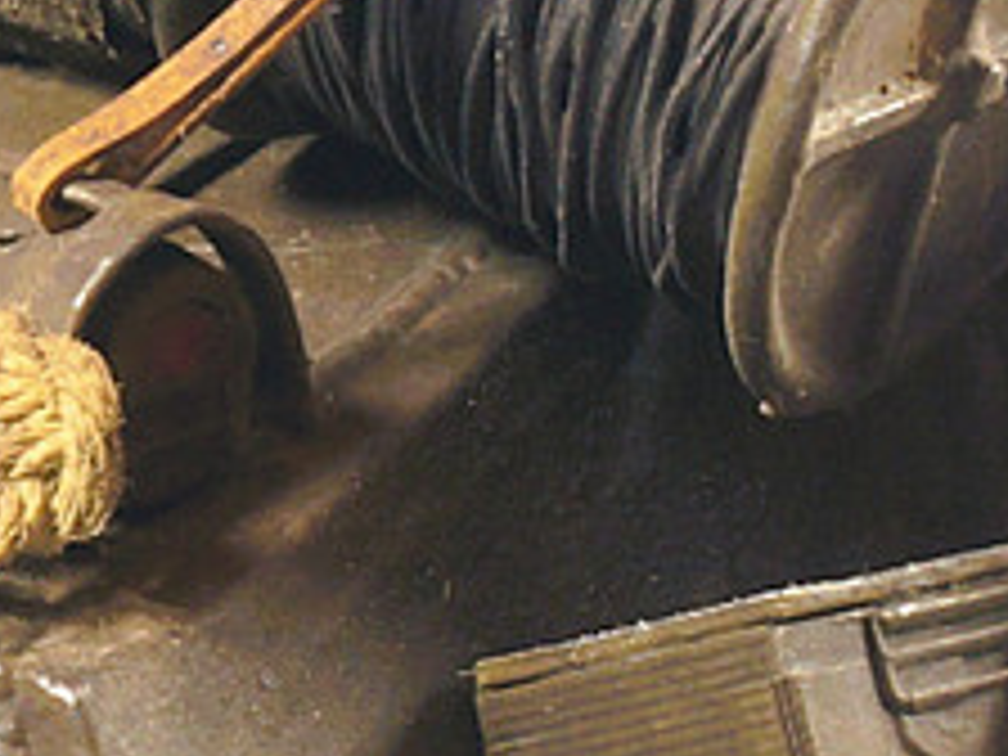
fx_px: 6756
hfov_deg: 8.4
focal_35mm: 232
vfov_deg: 6.4
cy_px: 364
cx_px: -486
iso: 320
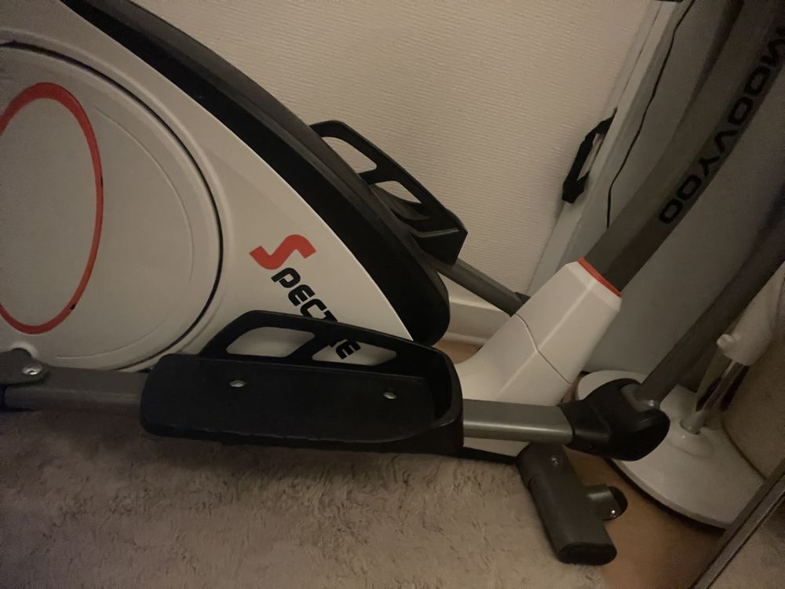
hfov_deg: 73.9
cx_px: 392
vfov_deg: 58.9
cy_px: 294
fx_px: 522
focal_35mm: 23
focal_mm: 2.71
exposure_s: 1/15
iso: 800
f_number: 2.2
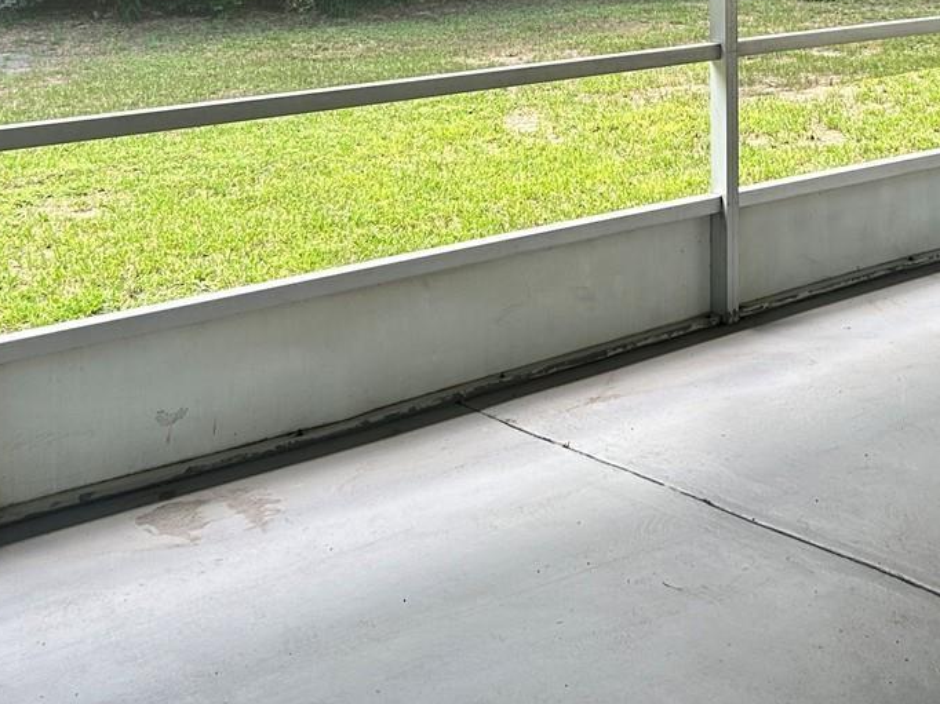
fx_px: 1656
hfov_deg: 31.0
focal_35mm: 61
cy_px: -33
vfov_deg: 22.9
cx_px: 730
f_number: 1.5
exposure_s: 1/193
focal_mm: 5.7
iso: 40
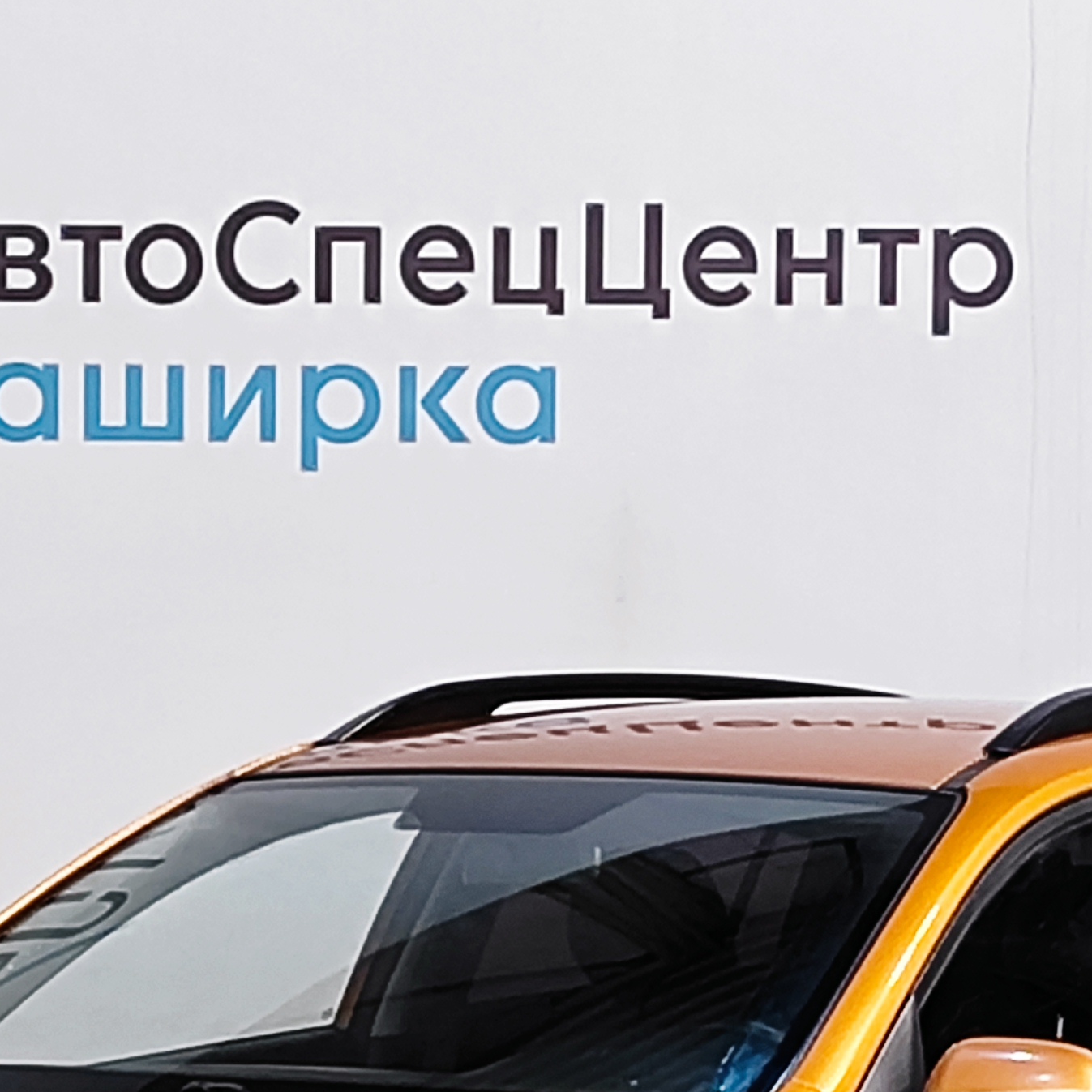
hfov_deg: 27.3
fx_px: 2248
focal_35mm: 63
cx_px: 505
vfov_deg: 26.4
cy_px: 986
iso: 476
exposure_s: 1/100
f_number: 1.89
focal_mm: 5.89
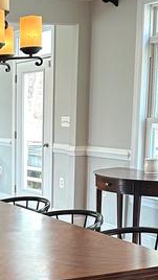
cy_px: 189
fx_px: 558
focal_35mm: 75
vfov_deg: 28.0
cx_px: -49
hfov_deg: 15.3
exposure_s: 1/60
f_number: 1.78
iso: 250
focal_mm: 6.86
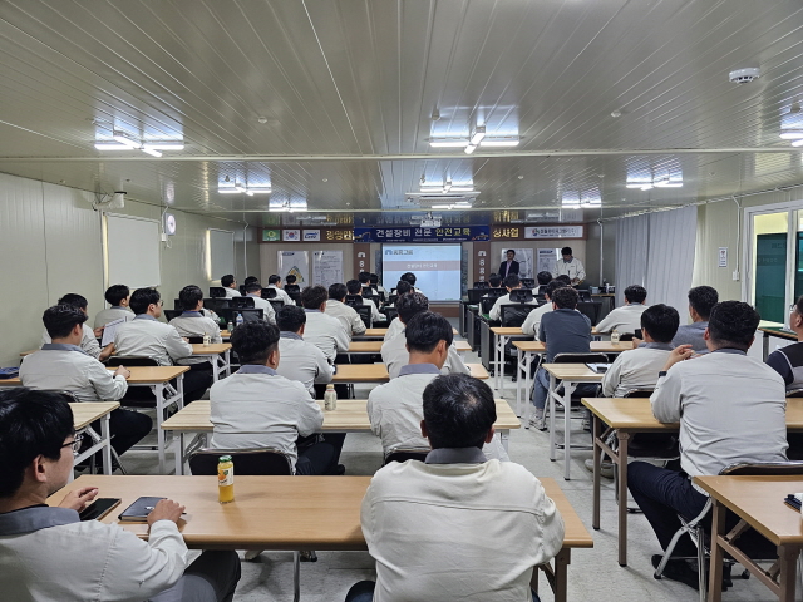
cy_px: 301
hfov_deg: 73.9
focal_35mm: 23
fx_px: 534
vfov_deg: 58.9
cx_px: 402
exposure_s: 1/120
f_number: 1.7
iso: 125
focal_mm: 6.3
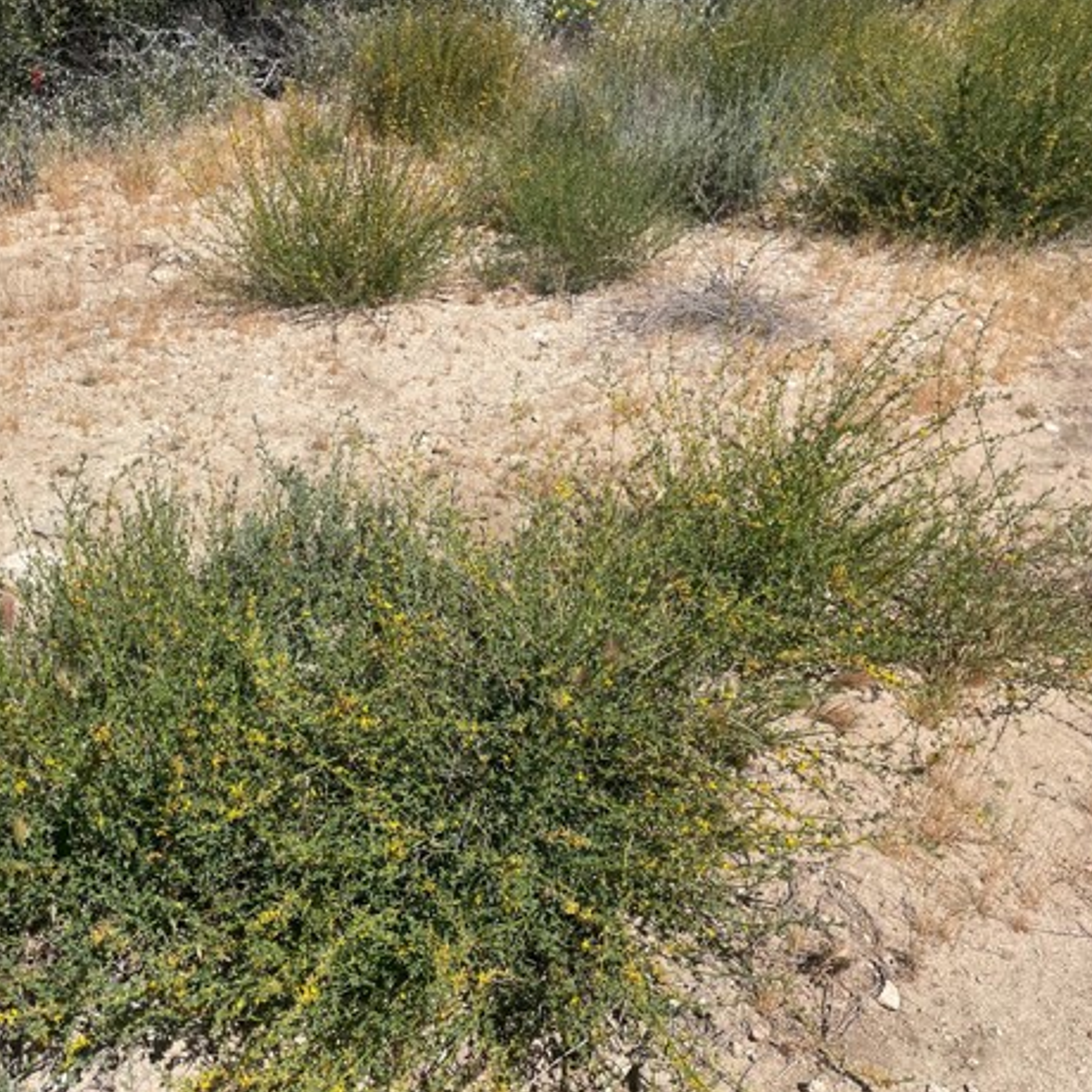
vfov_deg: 51.1
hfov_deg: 50.6
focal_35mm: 32
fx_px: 1142
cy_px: 565
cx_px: 406
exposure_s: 1/4464
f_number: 1.6
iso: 32
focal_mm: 4.2
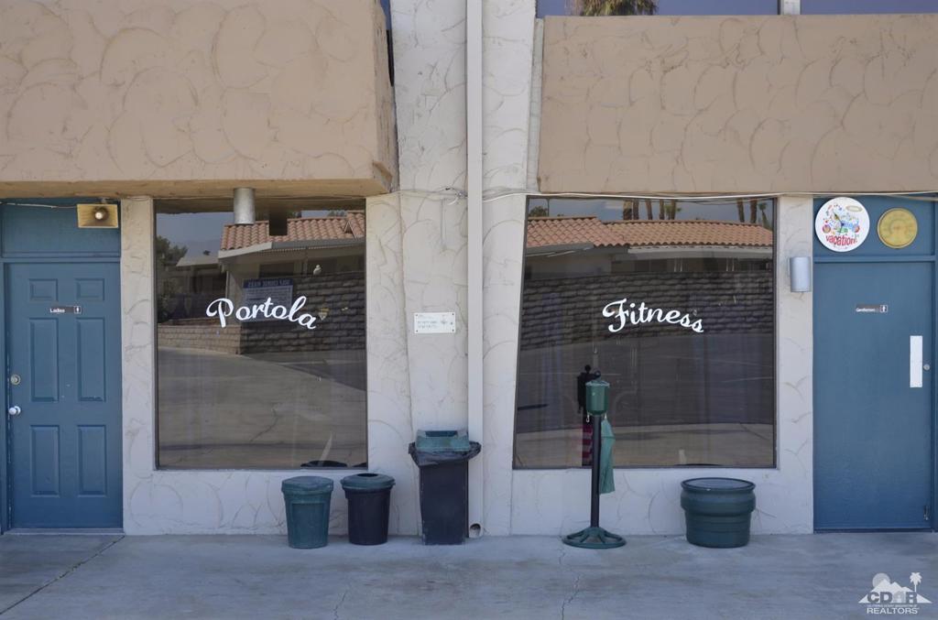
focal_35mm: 45
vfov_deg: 29.7
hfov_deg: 43.7
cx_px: 469
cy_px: 310
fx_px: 1169
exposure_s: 1/200
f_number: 7.1
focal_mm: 30
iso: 200
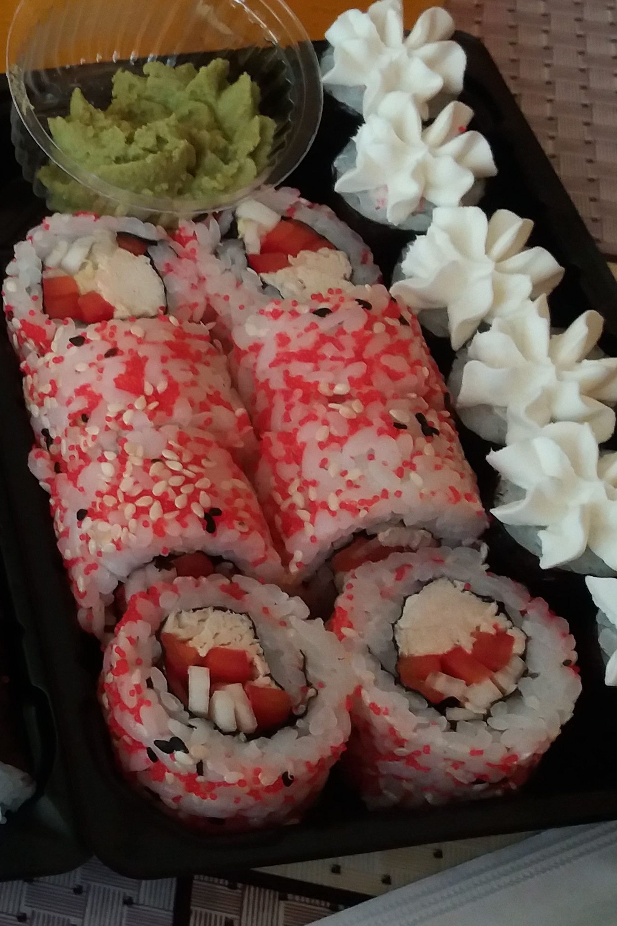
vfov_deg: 33.1
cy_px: 306
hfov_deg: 21.0
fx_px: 1542
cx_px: -138
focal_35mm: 60
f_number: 1.9
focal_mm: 3.7
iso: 160
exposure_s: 1/25
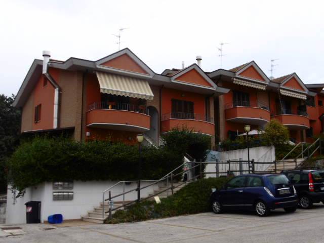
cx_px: 162
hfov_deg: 42.9
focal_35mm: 44
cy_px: 122
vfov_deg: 32.9
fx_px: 412
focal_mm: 8
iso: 100
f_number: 10.6
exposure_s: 1/500
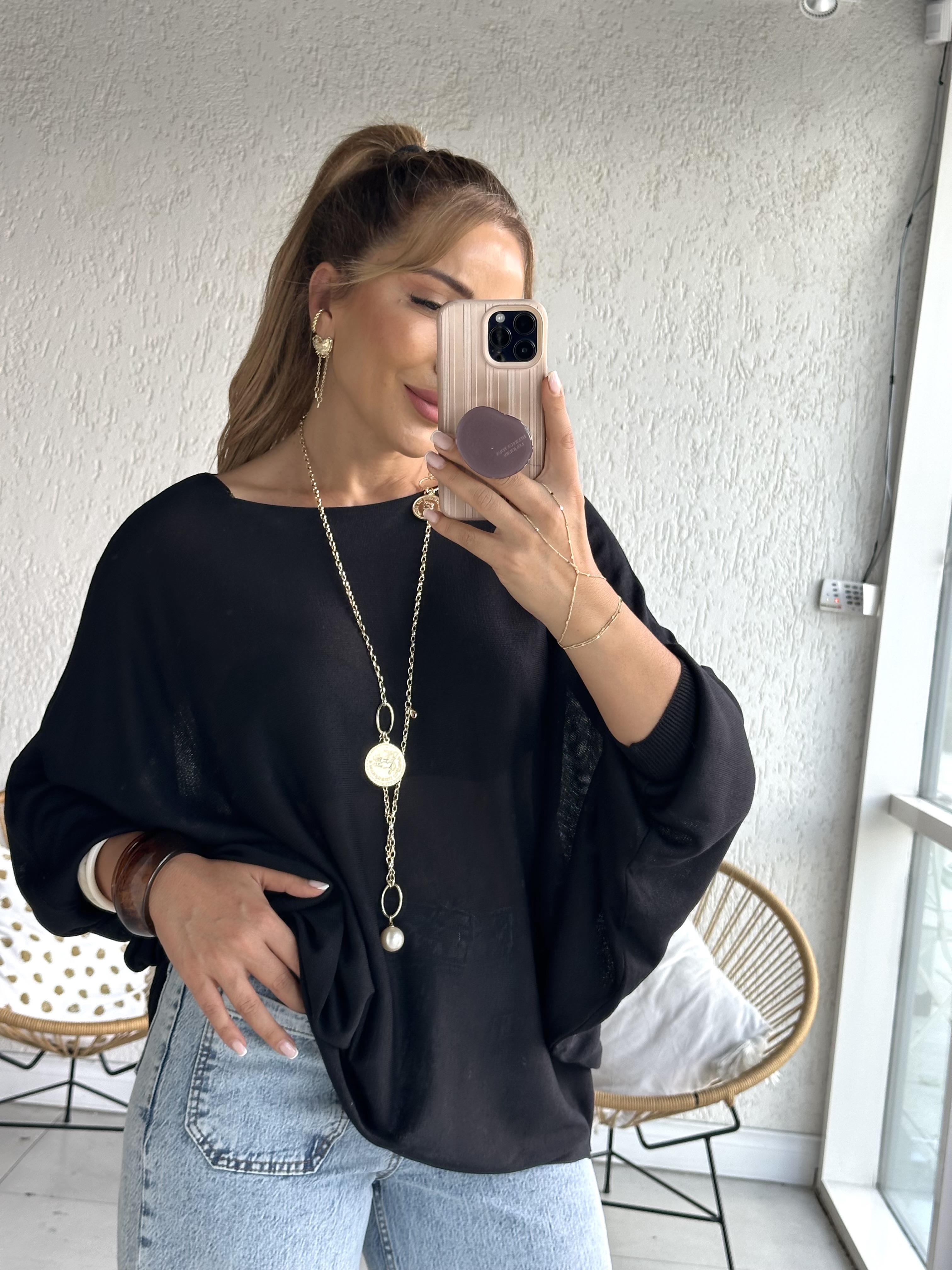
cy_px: 635
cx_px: 476
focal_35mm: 48
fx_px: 1760
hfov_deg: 30.3
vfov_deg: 39.7
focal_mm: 6.86
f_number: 1.78
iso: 64
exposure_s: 1/172
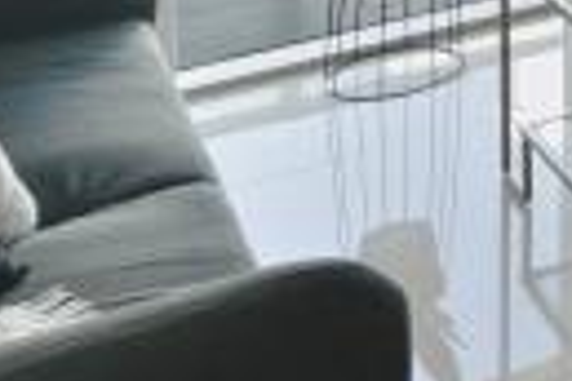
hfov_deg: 16.5
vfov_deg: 11.5
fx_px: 1478
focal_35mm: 93
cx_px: 1148
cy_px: -594
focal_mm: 16
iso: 320
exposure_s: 1/15
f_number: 7.1
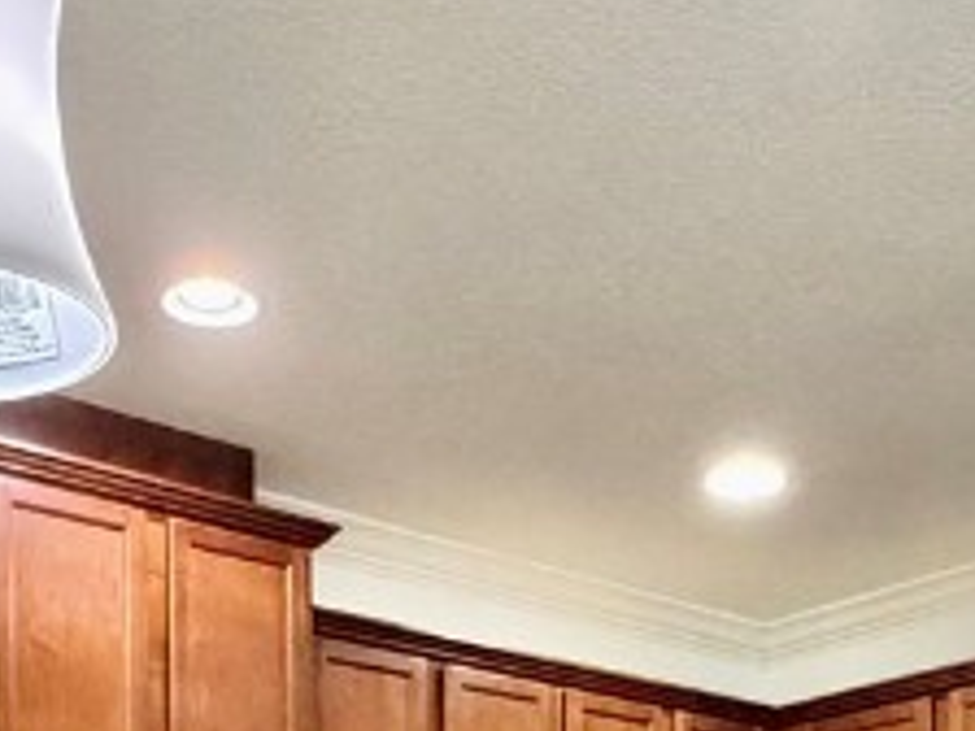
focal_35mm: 64
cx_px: 461
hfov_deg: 30.3
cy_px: 1140
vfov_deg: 19.5
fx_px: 1803
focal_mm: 2.22
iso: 500
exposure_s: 1/60
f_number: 2.2
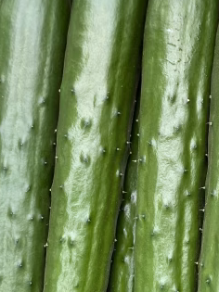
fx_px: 557
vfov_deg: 29.4
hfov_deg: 22.0
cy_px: 162
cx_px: 164
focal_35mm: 66
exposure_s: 1/121
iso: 100
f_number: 1.8
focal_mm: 4.25
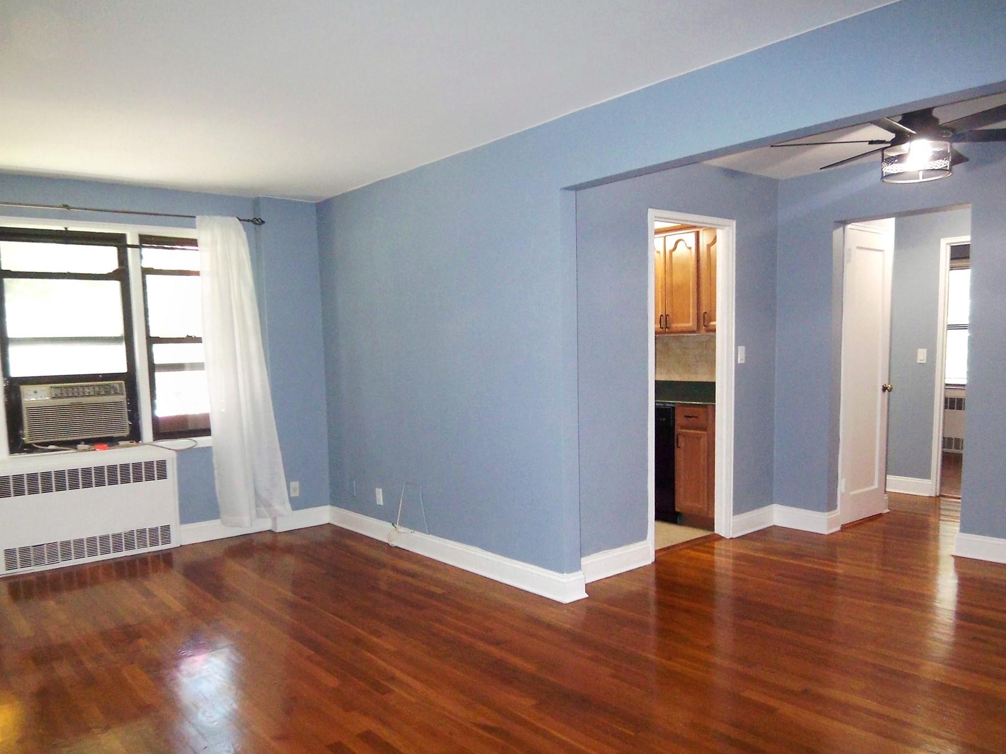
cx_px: 487
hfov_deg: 67.3
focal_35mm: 26
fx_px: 756
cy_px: 418
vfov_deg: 53.0
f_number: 2.8
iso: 200
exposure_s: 1/30
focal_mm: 3.8
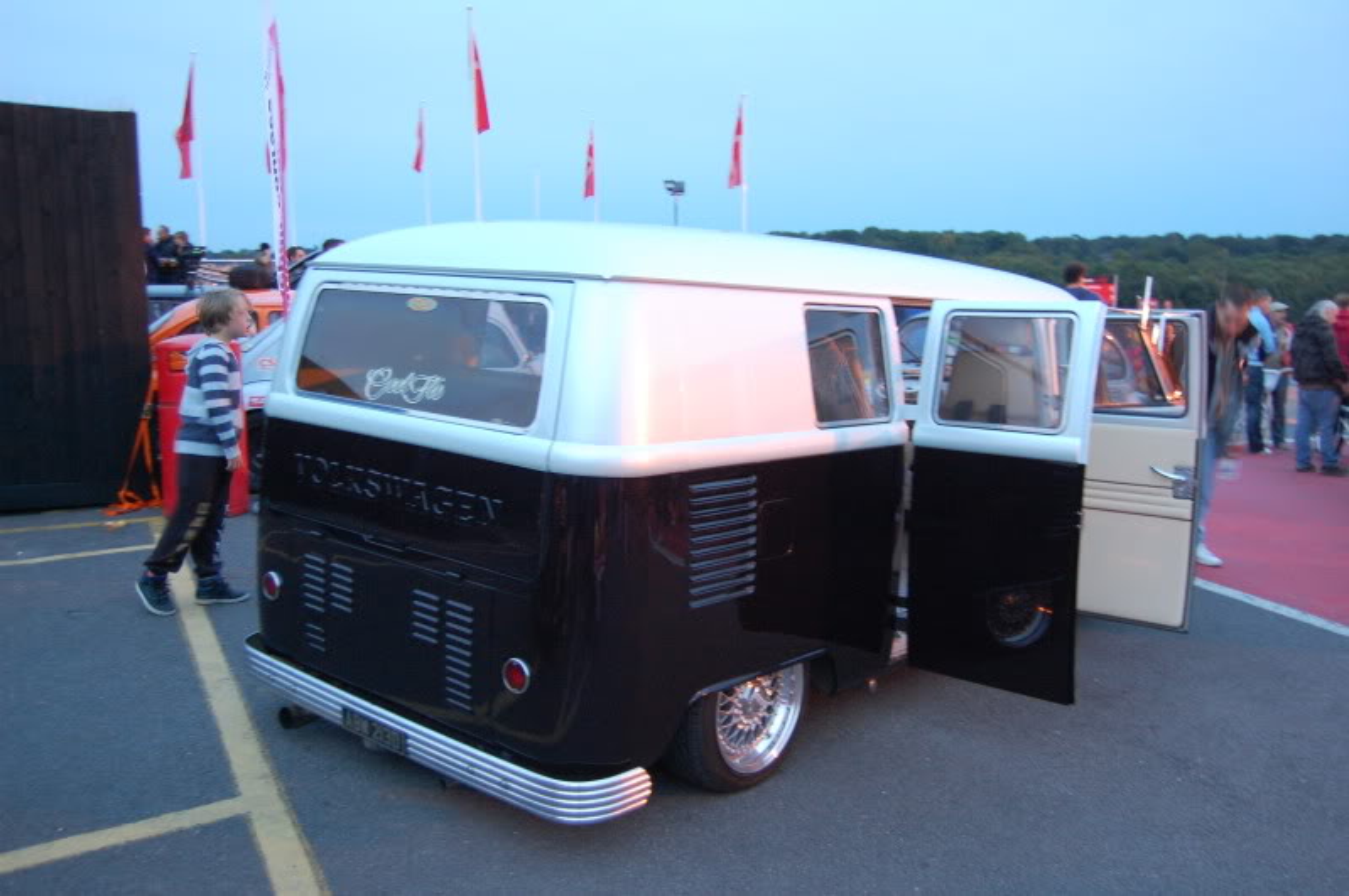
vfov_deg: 39.9
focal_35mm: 33
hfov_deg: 57.3
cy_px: 448
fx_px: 1235
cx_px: 674
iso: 800
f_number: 3.8
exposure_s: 1/8
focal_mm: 22
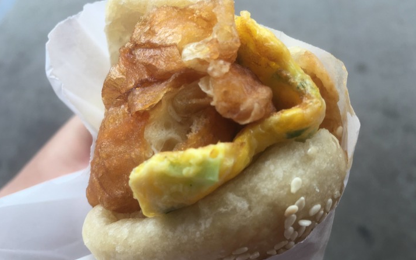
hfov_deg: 61.2
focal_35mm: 31
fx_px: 351
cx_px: 207
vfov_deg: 40.6
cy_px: 138
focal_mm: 4.15
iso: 32
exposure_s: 1/60
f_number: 2.2
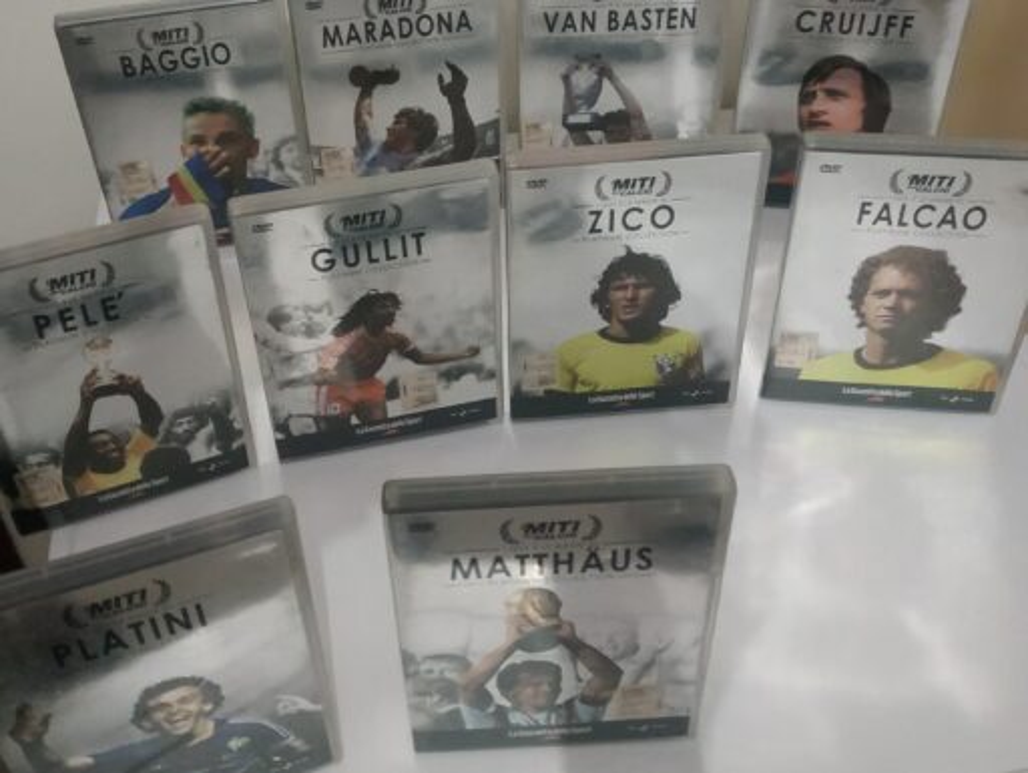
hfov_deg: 71.5
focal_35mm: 24
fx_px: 713
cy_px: 386
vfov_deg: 56.9
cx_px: 514
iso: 1600
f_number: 1.9
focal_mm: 3.94
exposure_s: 1/20
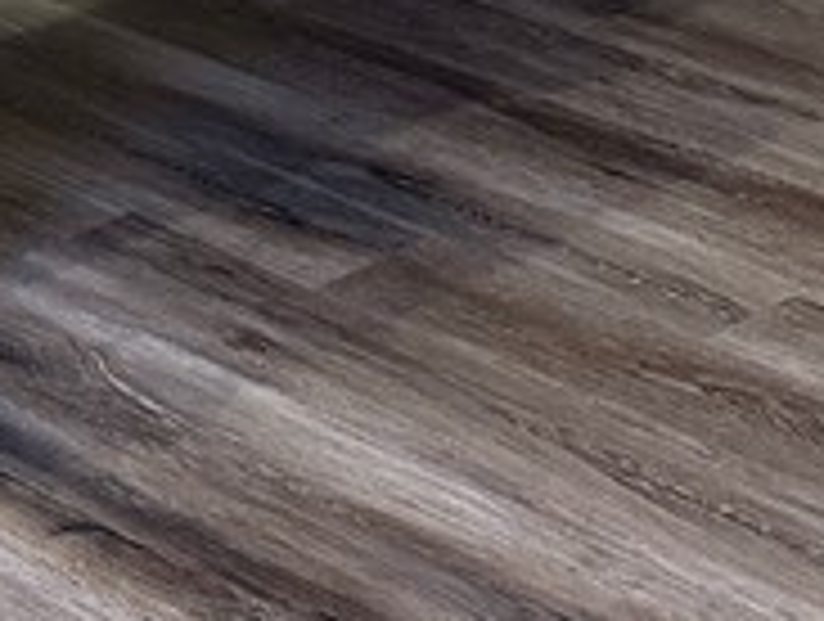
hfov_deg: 13.6
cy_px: -918
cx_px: -518
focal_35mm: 134
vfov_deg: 9.7
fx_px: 3196
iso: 200
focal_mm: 6.86
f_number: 1.78
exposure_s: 1/60
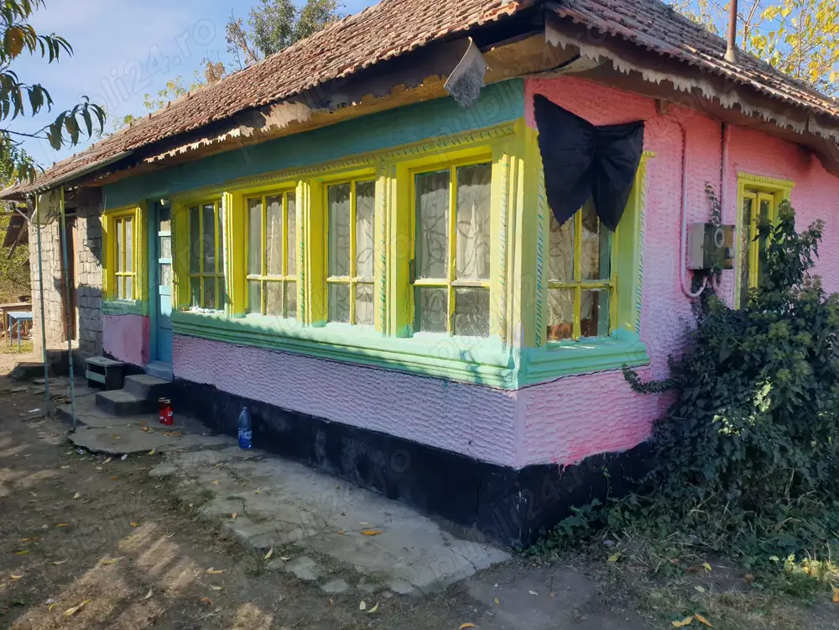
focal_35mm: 26
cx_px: 420
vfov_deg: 53.1
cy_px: 315
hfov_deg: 67.3
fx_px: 630
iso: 50
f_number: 2.4
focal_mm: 4.3
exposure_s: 1/994
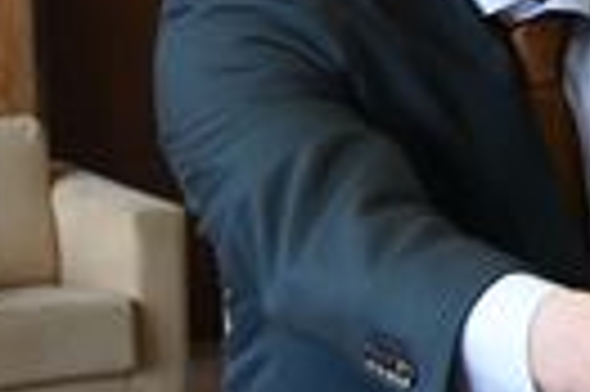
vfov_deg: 6.3
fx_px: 3552
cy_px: -43
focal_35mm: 217
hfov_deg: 9.0
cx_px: 1094
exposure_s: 1/250
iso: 2000
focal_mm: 38
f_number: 8
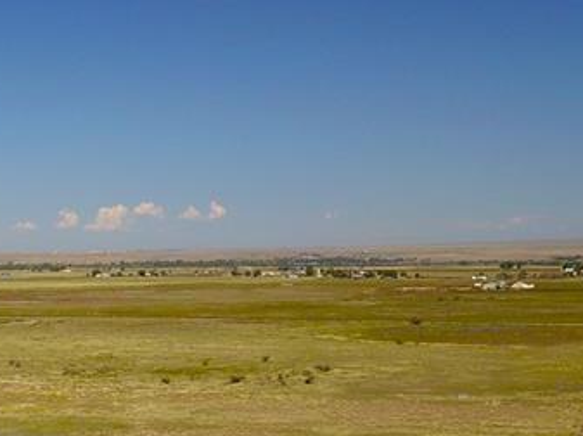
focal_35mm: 79
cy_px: 605
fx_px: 1329
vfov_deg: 17.2
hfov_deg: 23.1
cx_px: -81
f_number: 2.2
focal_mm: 4.73
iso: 100
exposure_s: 1/1037
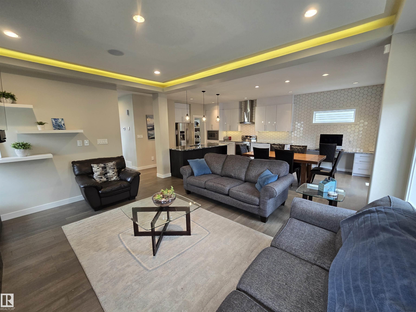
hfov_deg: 106.2
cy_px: 156
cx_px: 208
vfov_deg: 89.9
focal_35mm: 13
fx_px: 156
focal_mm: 2.2
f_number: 2.2
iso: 160
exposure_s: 1/60
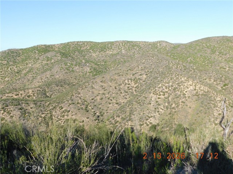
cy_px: 87
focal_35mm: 36
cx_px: 116
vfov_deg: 39.7
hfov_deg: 51.4
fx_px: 242
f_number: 3.5
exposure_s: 1/800
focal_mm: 6.3
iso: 125
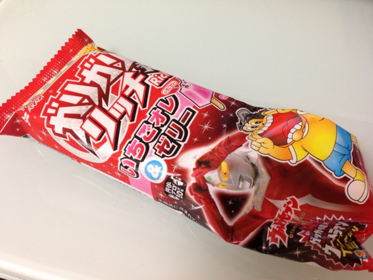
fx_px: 356
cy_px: 140
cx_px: 186
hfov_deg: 55.4
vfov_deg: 42.9
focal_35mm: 33
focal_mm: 4.13
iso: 125
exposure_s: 1/20
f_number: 2.4
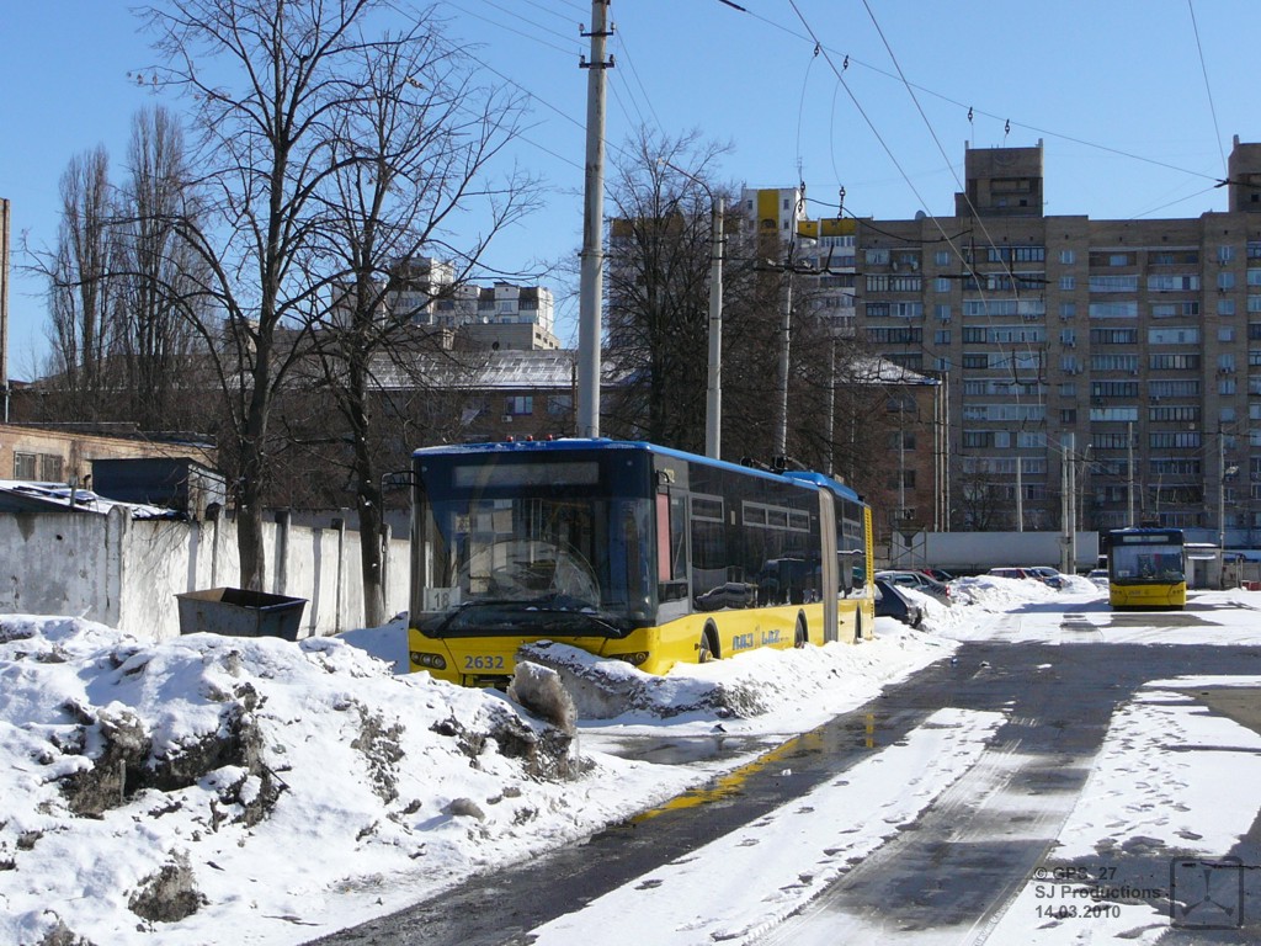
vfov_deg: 40.7
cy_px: 473
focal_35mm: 35
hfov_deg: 52.6
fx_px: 1275
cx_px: 630
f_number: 2.8
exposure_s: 1/640
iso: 100
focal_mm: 5.2
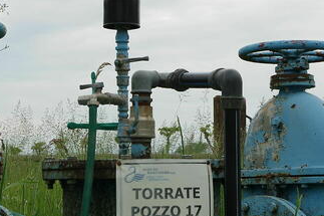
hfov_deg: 19.3
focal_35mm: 106
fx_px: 953
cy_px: 167
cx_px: 127
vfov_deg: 12.9
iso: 200
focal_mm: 37.5
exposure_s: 1/60
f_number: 11
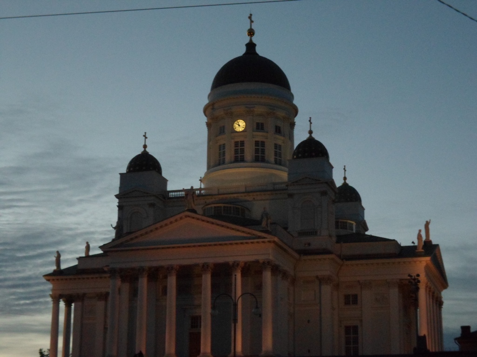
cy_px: 178
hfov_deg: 27.4
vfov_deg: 20.7
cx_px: 238
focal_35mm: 71
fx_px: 978
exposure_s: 1/60
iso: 640
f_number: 5.8
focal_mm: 13.2
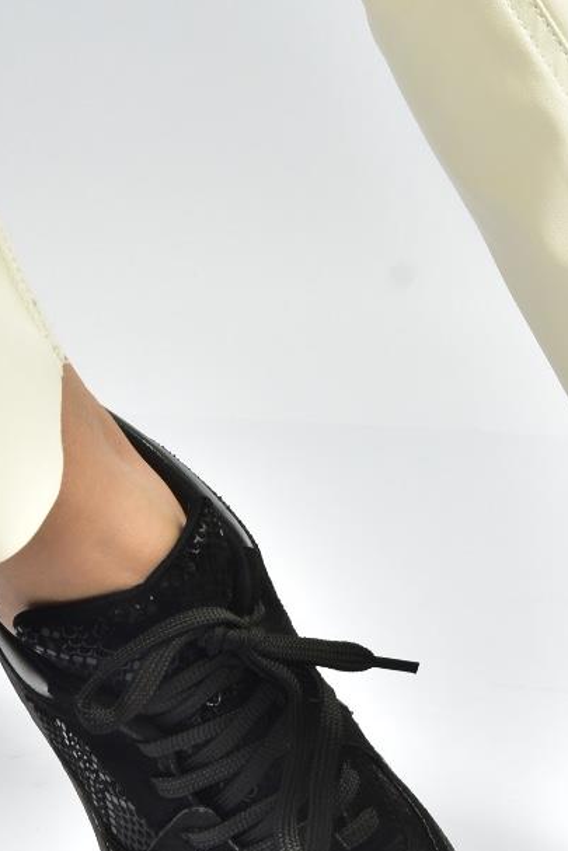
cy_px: 415
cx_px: 659
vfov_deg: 6.9
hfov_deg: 4.6
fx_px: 7103
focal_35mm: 300
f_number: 10
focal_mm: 75
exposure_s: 1/125
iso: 100
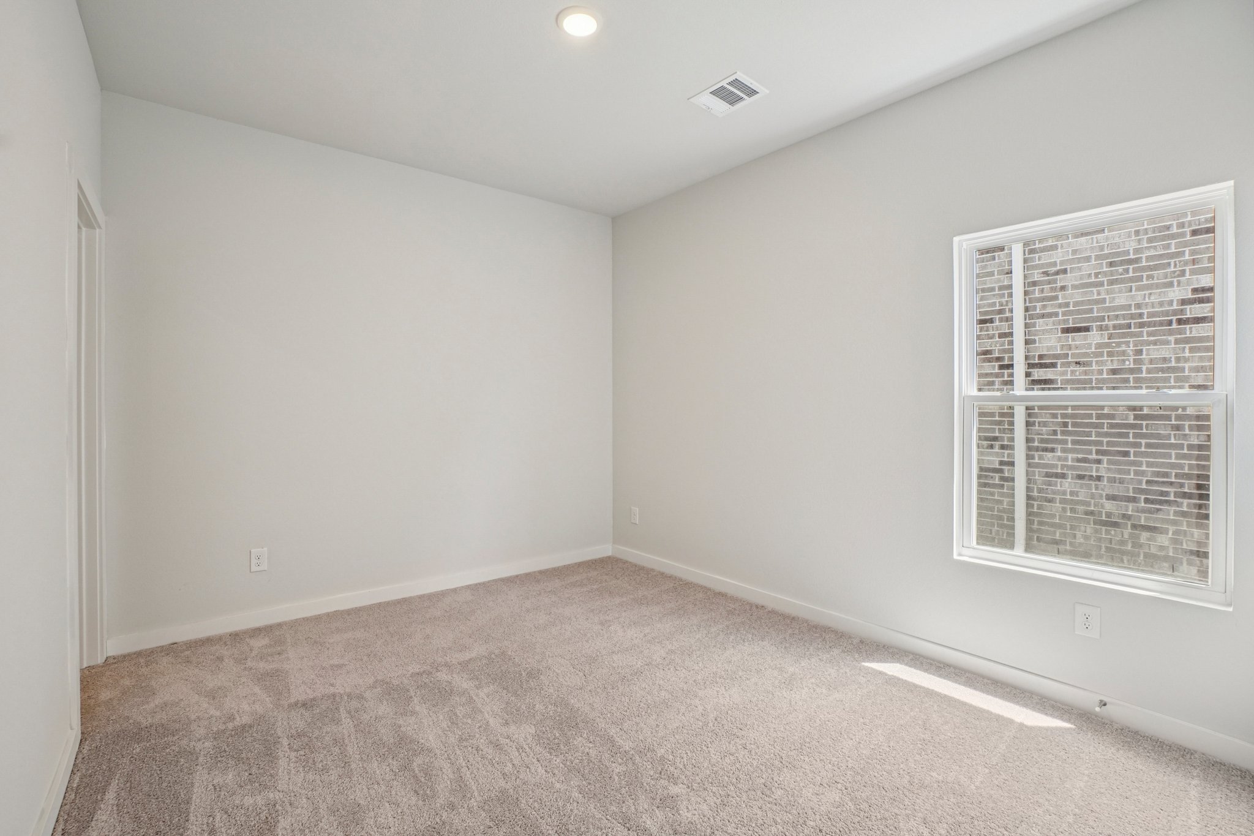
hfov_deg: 100.4
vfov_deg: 77.3
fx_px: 522
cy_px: 418
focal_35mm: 15
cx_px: 627
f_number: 8
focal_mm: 10
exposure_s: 1/30
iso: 400
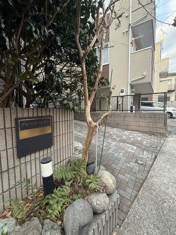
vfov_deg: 98.2
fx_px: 102
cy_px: 117
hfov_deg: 81.7
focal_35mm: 15
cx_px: 94
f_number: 2.2
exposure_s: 1/99
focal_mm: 2.22
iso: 250
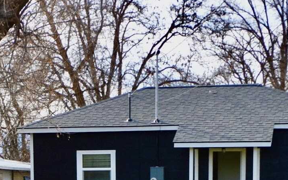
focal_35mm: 117
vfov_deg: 10.6
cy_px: 301
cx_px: 133
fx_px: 918
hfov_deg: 17.8
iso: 200
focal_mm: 22
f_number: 6.3
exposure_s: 1/250
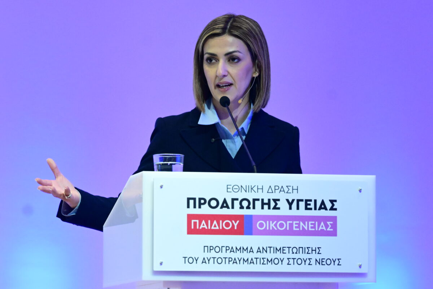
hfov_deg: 8.9
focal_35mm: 232
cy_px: 144
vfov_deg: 5.9
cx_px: 216
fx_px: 2790
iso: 6400
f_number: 4.5
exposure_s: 1/250
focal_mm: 155
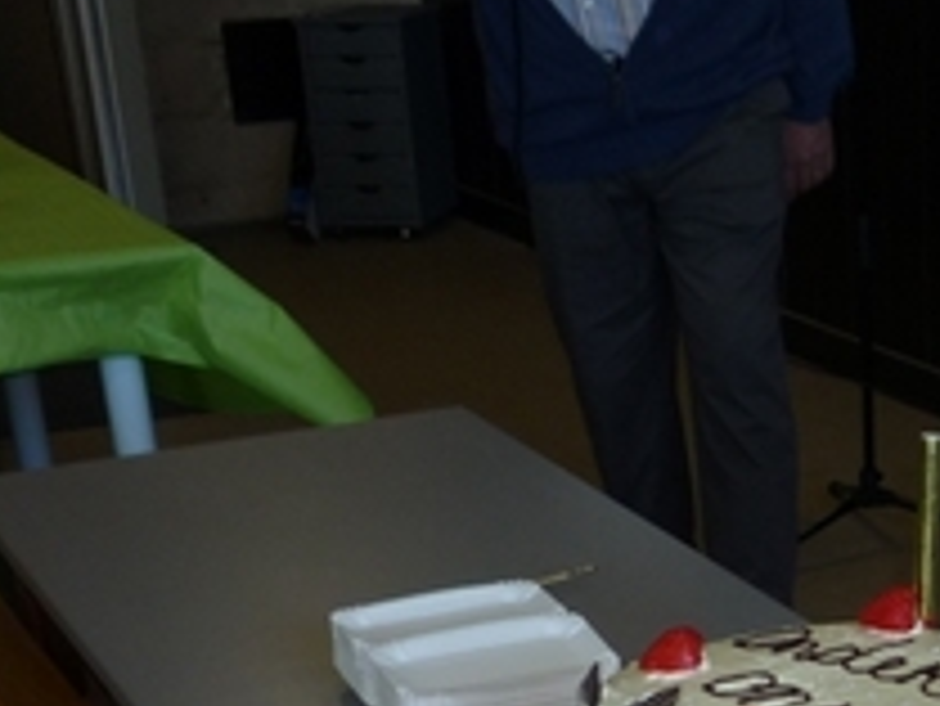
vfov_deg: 16.0
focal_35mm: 86
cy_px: 994
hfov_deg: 21.7
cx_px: 1003
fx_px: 2337
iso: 100
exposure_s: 1/30
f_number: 3.3
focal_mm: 5.2
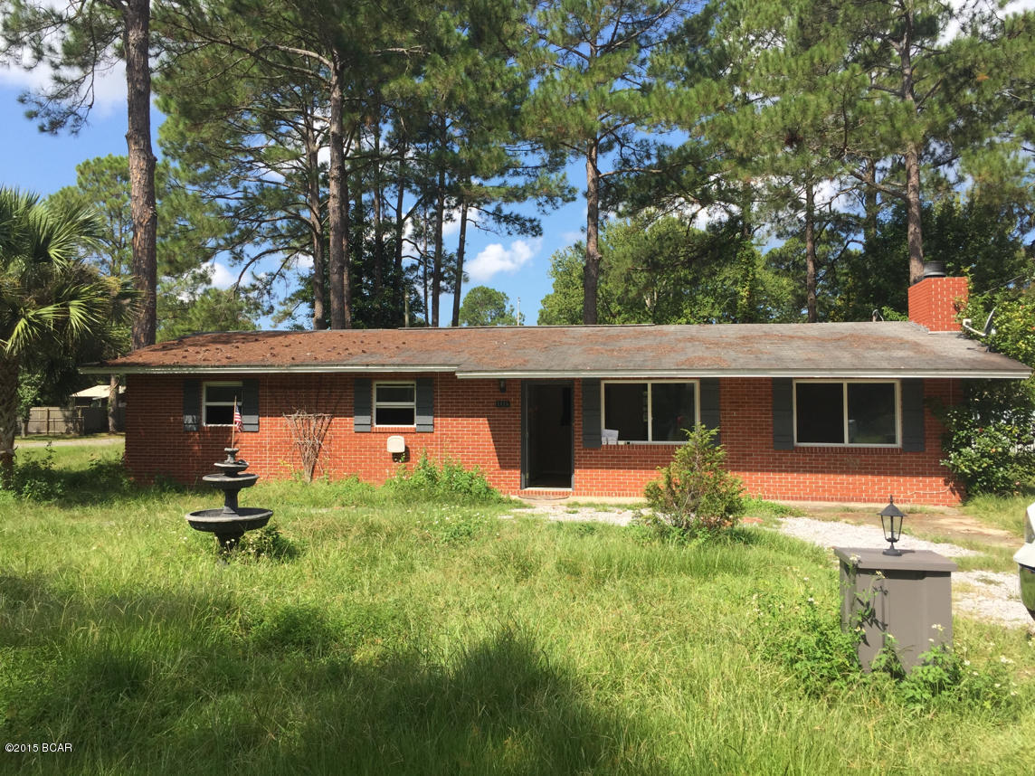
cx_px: 518
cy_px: 388
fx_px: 867
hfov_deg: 61.7
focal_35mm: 29
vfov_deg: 48.2
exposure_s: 1/1199
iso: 32
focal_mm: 4.15
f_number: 2.2
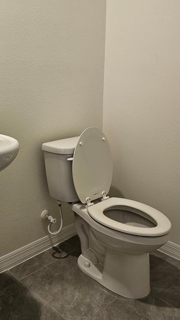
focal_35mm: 37
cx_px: 69
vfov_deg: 52.7
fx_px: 314
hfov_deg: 31.9
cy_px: 100
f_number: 1.7
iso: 160
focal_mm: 6.3
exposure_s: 1/120
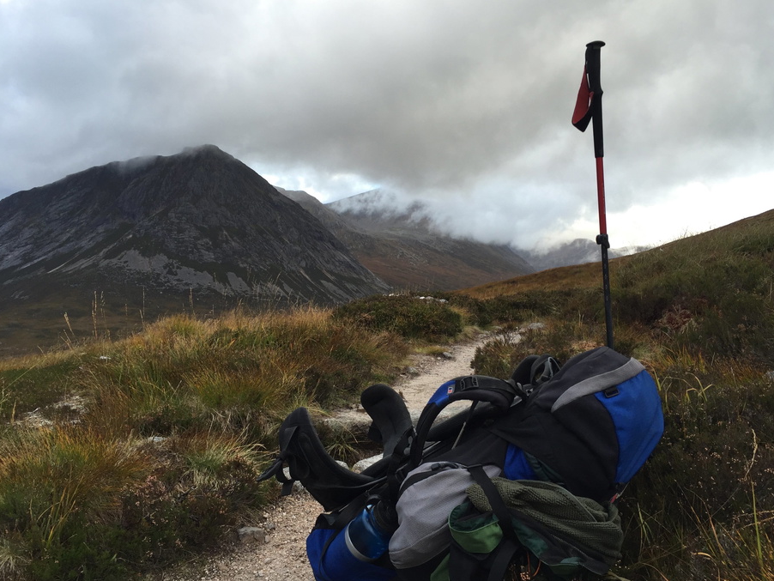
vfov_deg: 46.8
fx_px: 671
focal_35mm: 30
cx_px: 391
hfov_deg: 59.9
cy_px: 287
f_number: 2.2
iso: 32
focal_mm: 4.15
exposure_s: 1/188
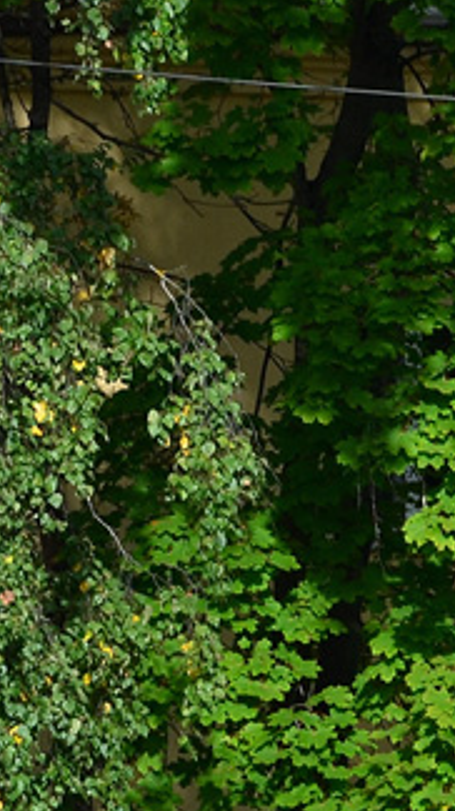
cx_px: 1392
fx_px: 12775
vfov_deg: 3.6
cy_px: 675
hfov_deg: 2.0
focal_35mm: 595
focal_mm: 102
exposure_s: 1/500
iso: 100
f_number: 4.8
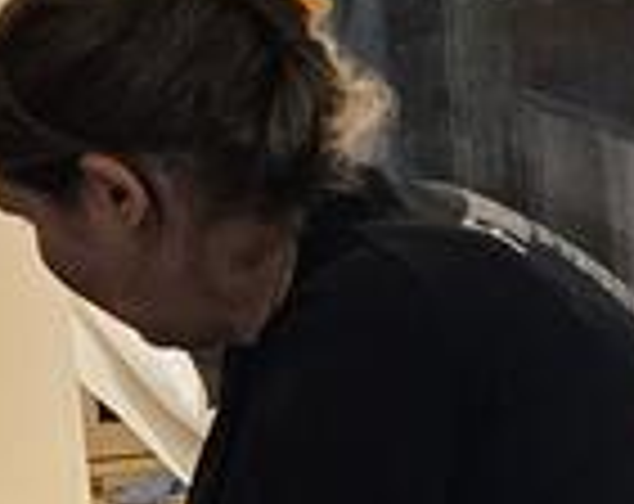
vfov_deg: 8.3
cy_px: 513
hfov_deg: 9.7
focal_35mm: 184
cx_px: 1344
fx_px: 3443
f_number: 1.8
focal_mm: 5.4
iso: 200
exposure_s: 1/100
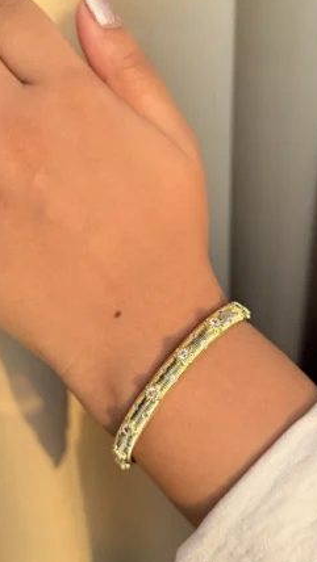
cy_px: 242
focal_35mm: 35
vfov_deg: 56.4
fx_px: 523
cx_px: 133
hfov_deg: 33.7
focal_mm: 6.76
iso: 80
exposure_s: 1/931
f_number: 1.78
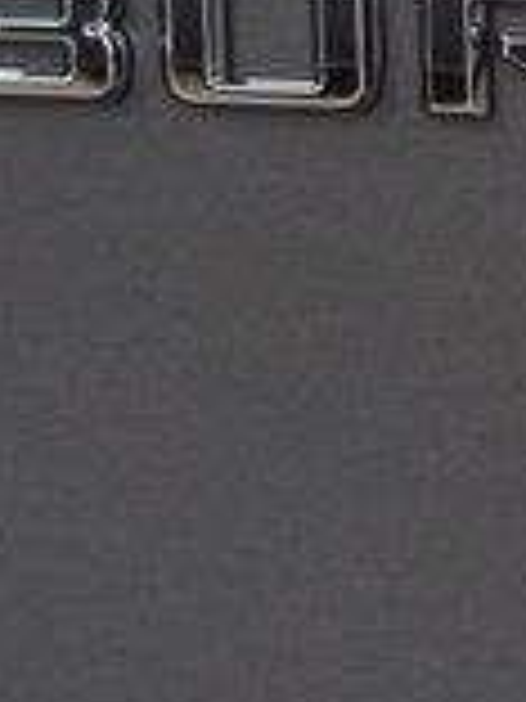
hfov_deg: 4.5
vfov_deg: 6.0
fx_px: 6706
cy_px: 38
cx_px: 486
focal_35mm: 331
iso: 1600
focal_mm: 56
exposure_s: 1/125
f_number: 4
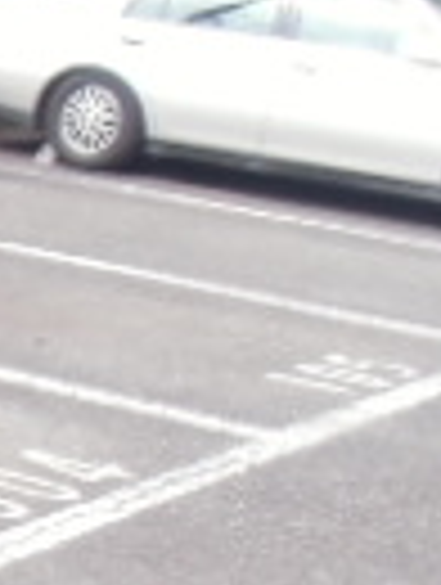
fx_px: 1998
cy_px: 518
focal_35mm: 118
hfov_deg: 11.3
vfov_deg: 16.5
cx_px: -454
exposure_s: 1/160
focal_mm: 4.24
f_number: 3
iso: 64
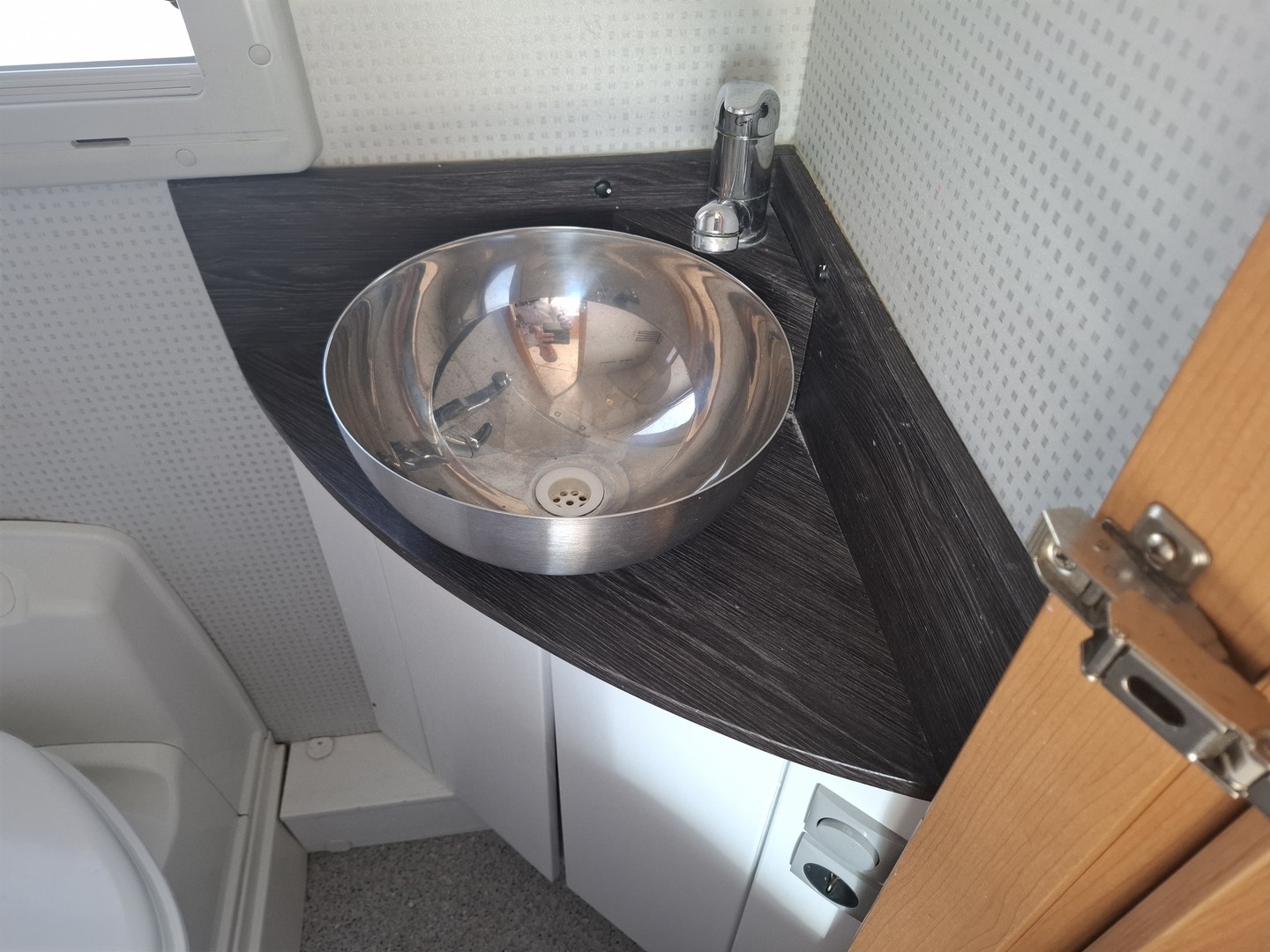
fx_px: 844
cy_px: 476
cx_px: 635
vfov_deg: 58.9
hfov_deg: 73.9
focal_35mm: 23
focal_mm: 5.54
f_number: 1.8
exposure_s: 1/120
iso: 125
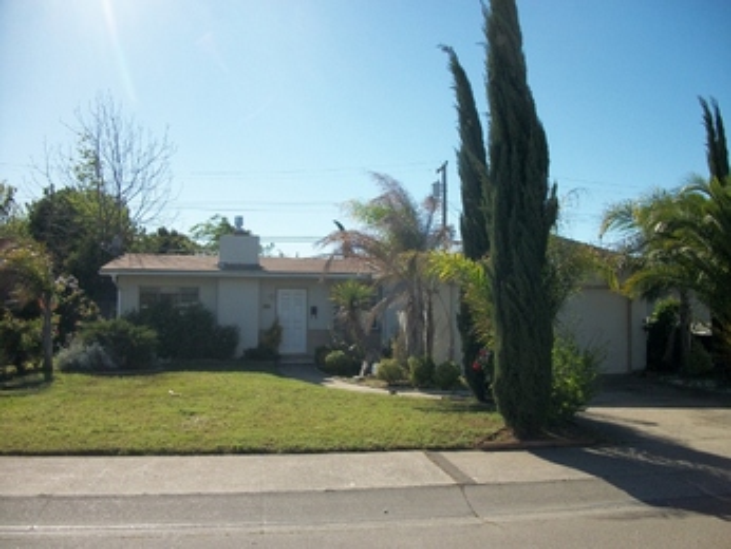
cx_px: 366
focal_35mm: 32
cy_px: 274
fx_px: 676
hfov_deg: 56.8
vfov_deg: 44.2
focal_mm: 5.7
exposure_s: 1/400
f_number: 8.8
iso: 200
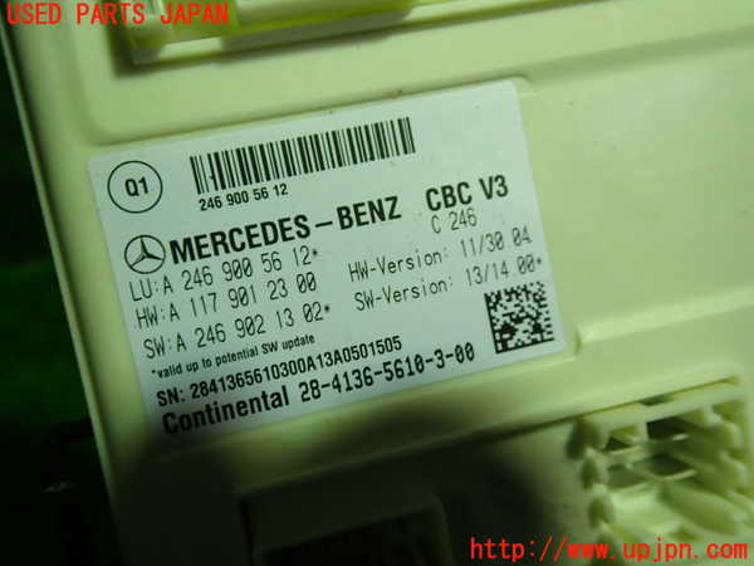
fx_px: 653
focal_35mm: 30
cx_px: 377
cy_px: 283
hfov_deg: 60.0
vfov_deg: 46.8
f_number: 2.3
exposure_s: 1/60
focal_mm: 5.4
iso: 125
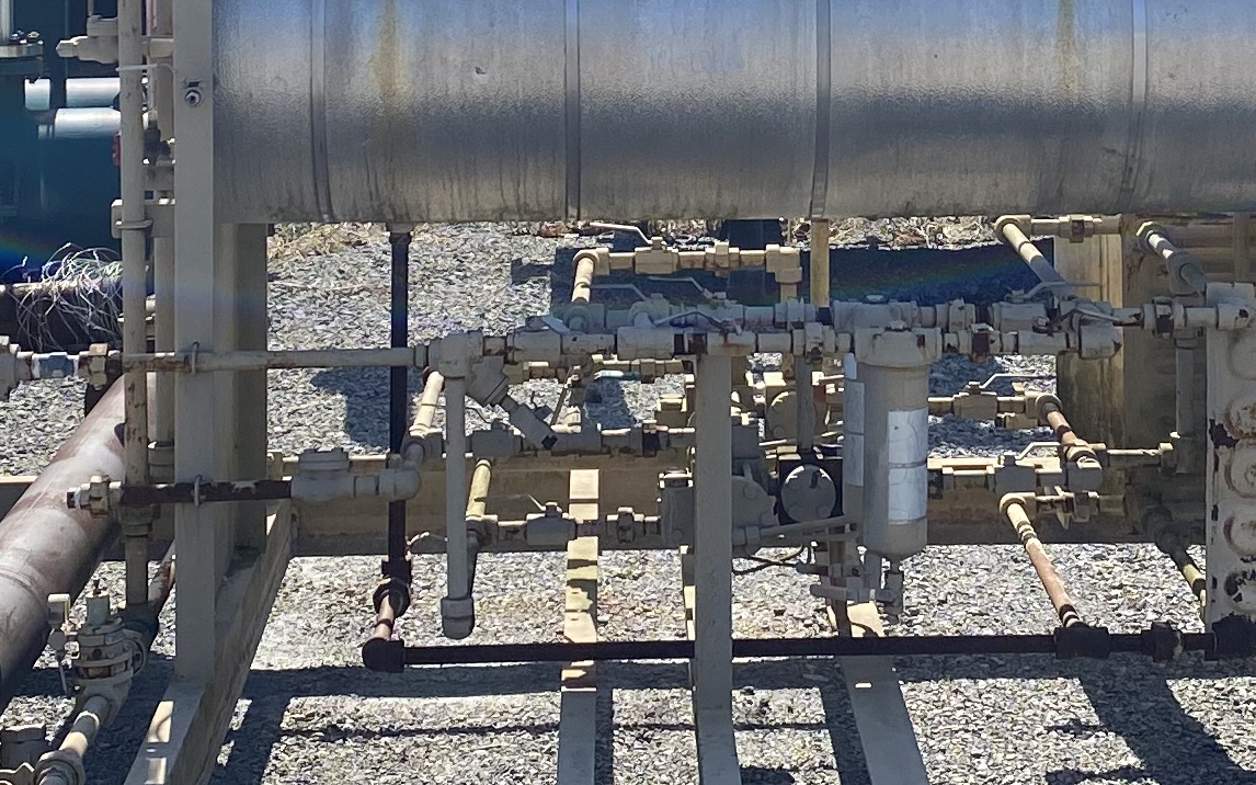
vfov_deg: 13.2
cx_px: 749
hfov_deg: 21.4
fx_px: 3320
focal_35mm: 97
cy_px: -139
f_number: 1.8
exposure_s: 1/2817
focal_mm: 4.25
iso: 32
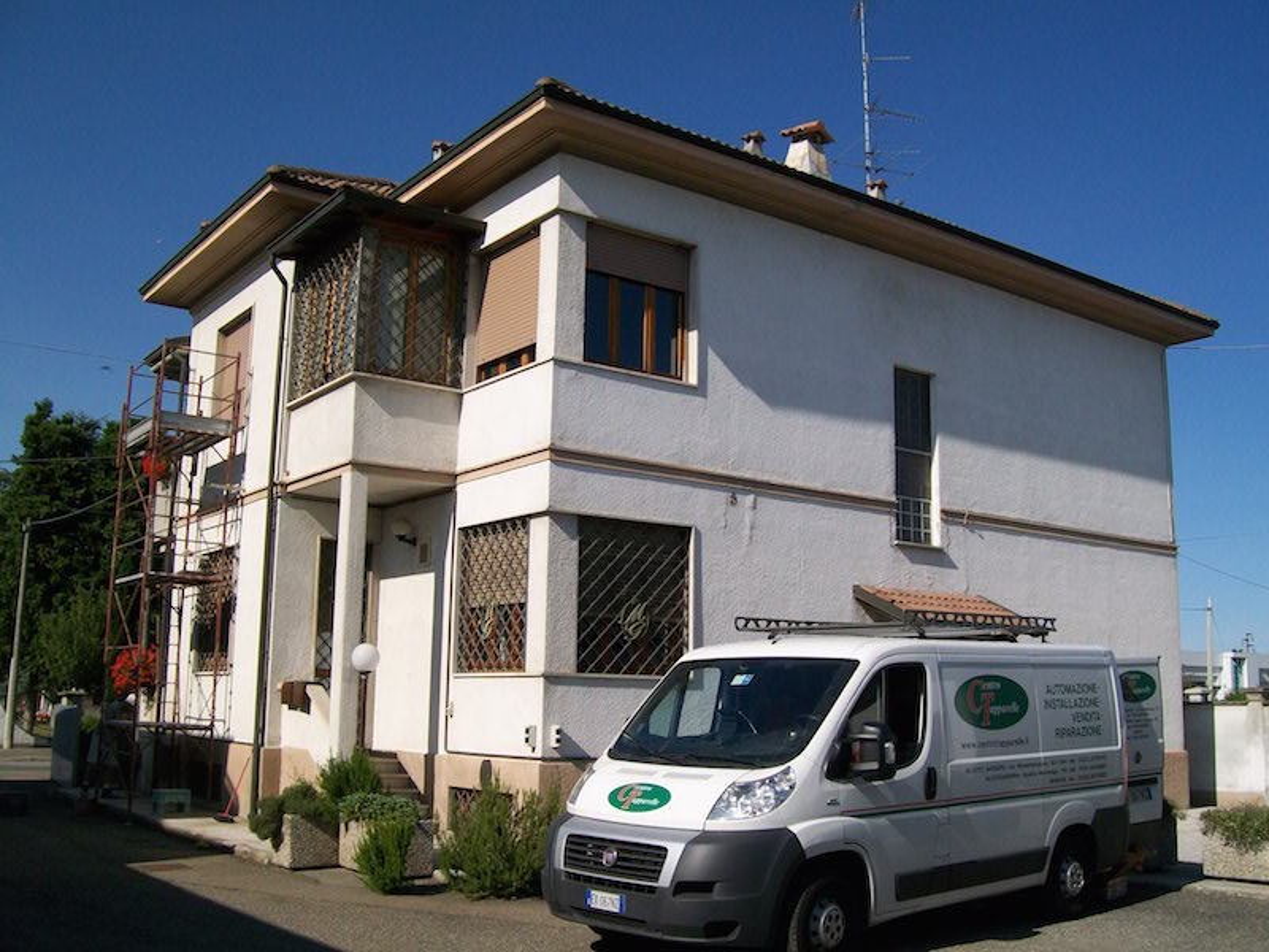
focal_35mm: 34
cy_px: 476
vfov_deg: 41.8
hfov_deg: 54.0
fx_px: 1246
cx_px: 634
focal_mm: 6.1
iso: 64
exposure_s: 1/800
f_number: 4.9
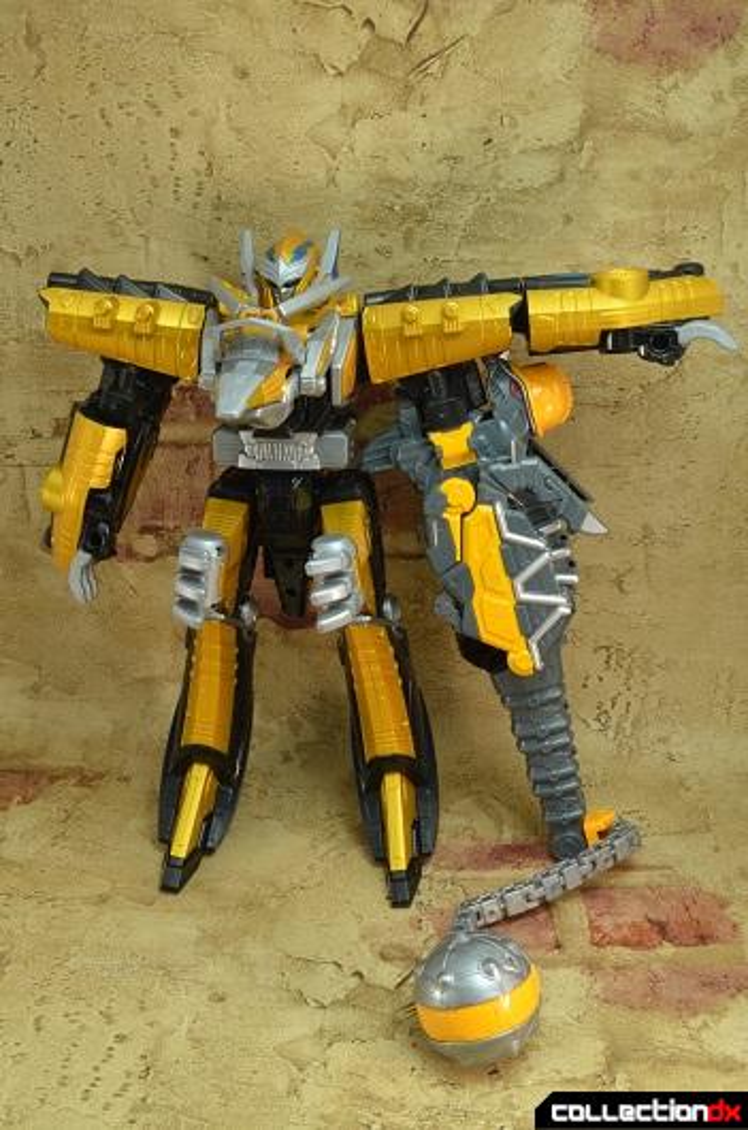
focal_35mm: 33
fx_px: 1033
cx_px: 374
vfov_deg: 57.3
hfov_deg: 39.8
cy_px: 565
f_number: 22
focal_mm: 22
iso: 100
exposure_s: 1
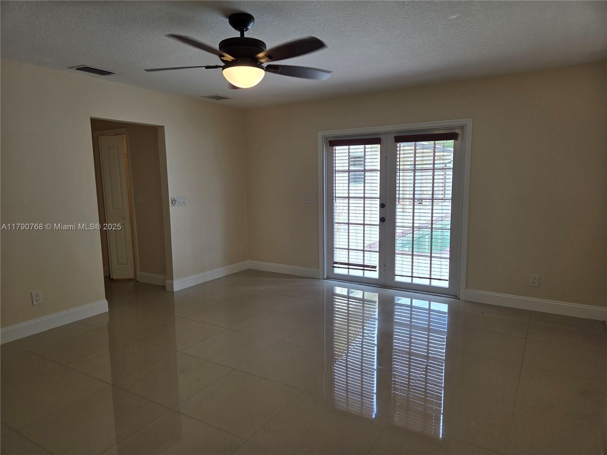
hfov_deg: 73.9
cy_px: 228
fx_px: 403
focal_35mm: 23
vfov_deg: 58.9
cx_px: 304
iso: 40
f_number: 1.8
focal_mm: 5.4
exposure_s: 1/120
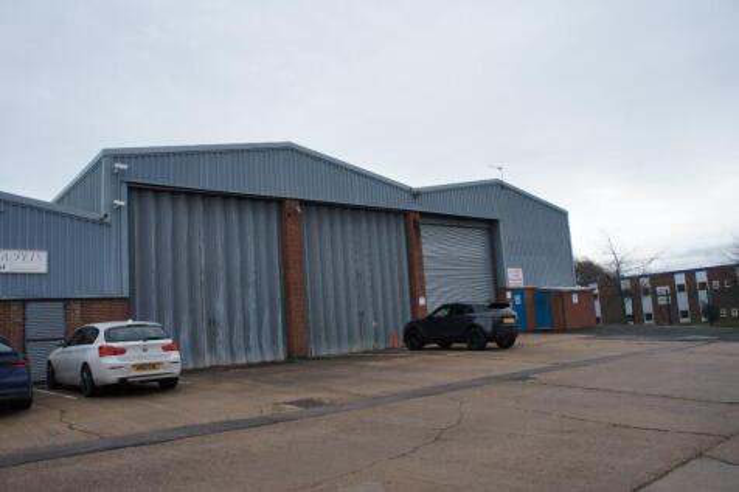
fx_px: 554
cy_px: 246
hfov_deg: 67.4
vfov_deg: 47.9
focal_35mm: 27
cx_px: 370
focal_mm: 18
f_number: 4.5
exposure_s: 1/200
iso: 200
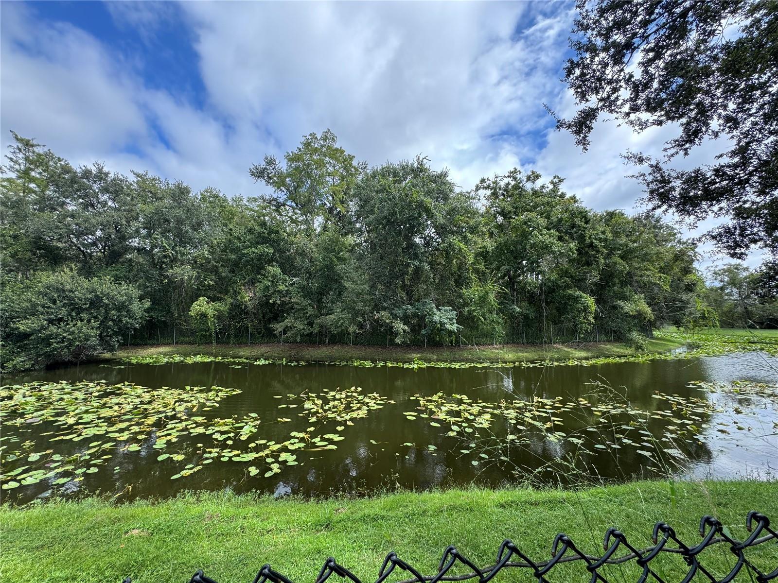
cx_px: 389
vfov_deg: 85.7
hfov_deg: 102.1
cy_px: 292
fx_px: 315
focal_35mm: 14
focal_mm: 2.22
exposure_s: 1/407
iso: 40
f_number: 2.2
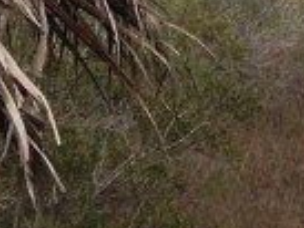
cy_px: -22
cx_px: 615
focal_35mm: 247
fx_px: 2171
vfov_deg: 6.0
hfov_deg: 7.7
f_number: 2.4
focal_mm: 4.12
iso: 50
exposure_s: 1/695
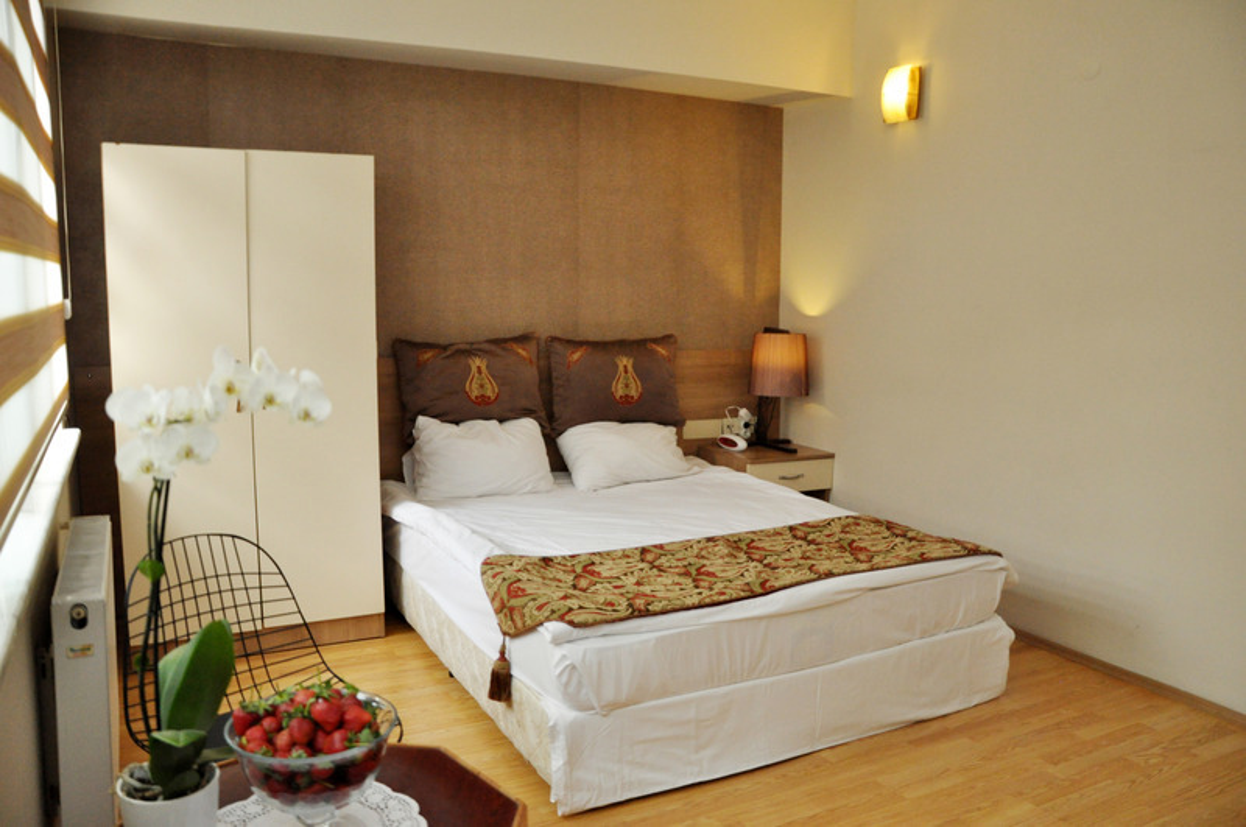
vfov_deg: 47.8
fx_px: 933
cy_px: 414
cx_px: 623
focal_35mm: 27
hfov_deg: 67.5
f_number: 3.5
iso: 1250
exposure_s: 1/125
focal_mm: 18
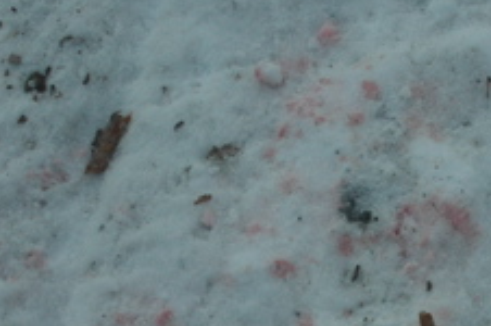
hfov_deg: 17.0
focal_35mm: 119
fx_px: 1621
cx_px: 435
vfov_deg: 11.4
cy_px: 323
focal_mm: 28
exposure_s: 1/60
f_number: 13
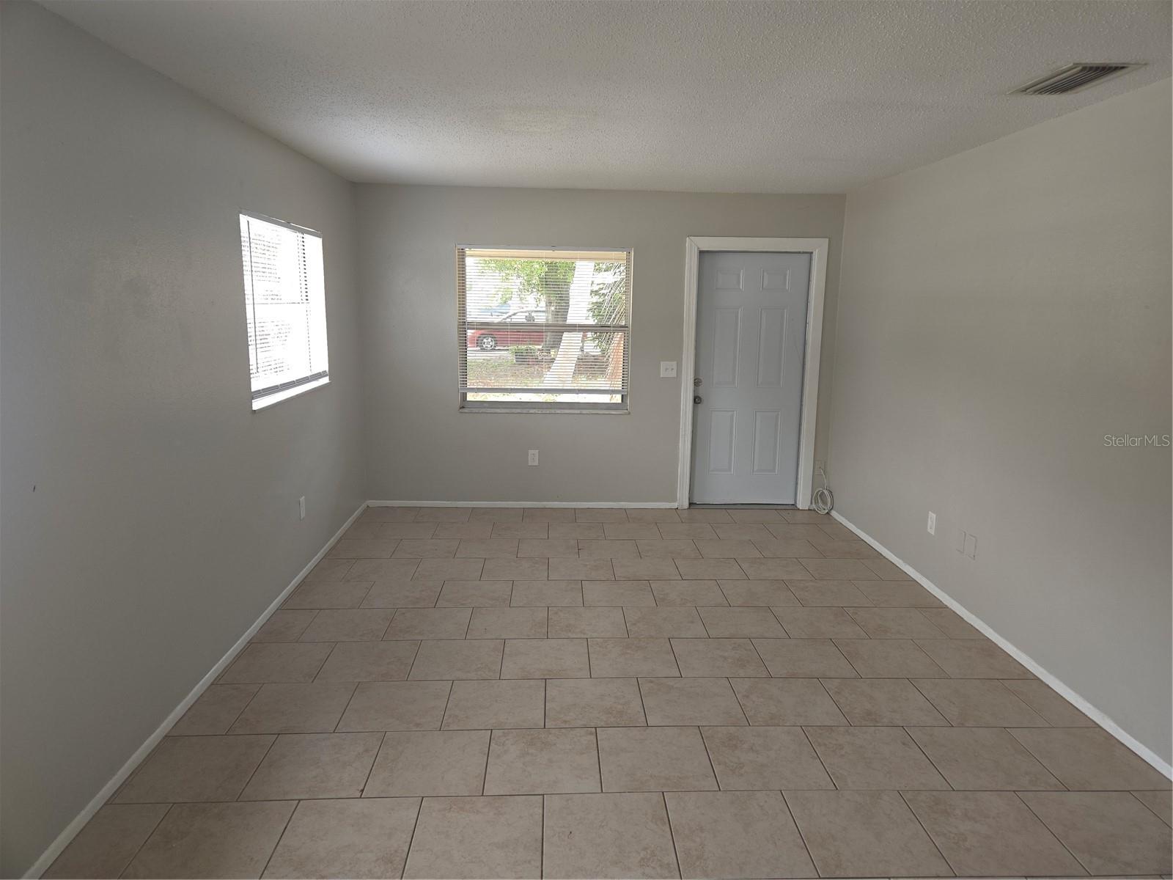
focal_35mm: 23
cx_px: 586
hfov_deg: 73.9
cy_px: 440
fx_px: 779
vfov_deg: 58.9
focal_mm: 5.4
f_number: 1.8
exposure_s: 1/60
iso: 40
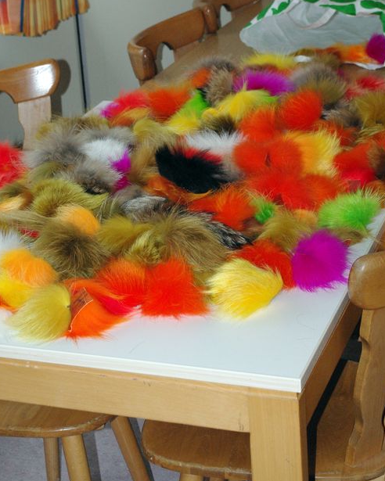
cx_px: 190
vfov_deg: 21.7
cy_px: 192
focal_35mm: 88
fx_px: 1253
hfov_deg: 17.5
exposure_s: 1/60
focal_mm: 47.5
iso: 1600
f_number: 8
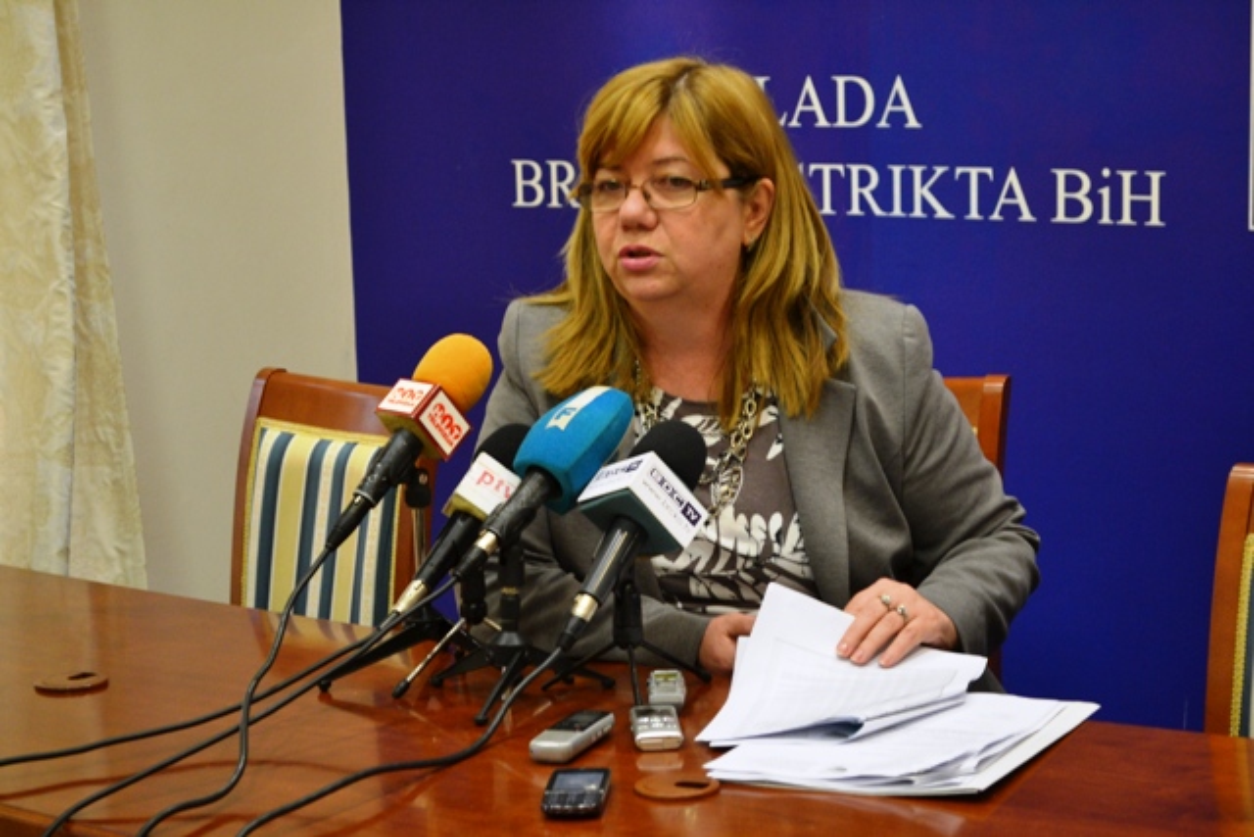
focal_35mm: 82
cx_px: 627
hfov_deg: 24.6
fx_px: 2874
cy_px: 418
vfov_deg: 16.6
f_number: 5.6
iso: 1000
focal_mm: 55
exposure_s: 1/60
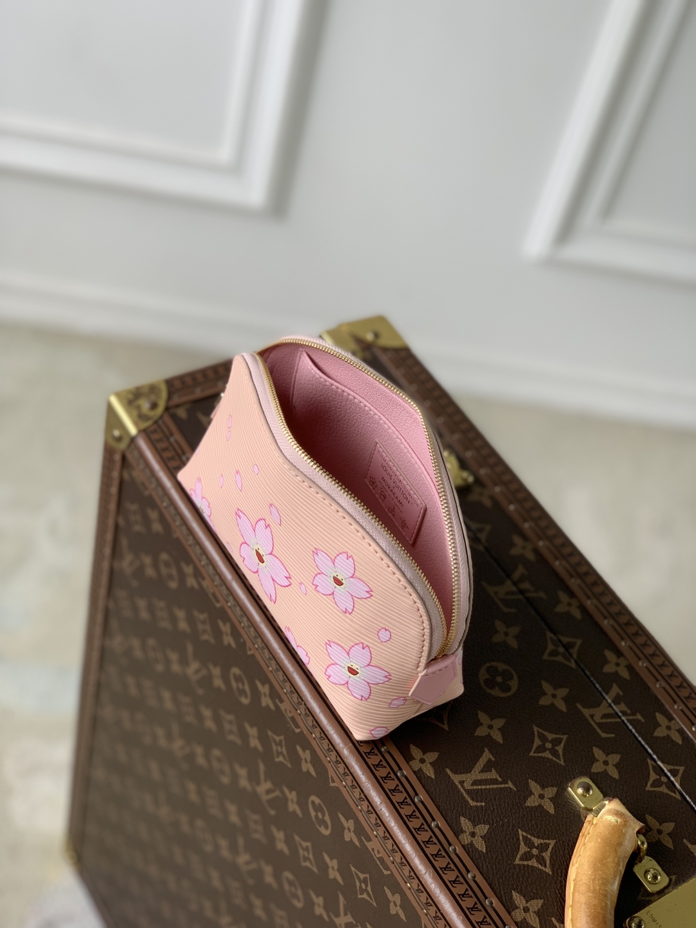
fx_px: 1394
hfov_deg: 28.0
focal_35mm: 52
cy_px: 464
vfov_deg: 36.8
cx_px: 348
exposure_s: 1/122
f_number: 2.4
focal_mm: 6
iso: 32
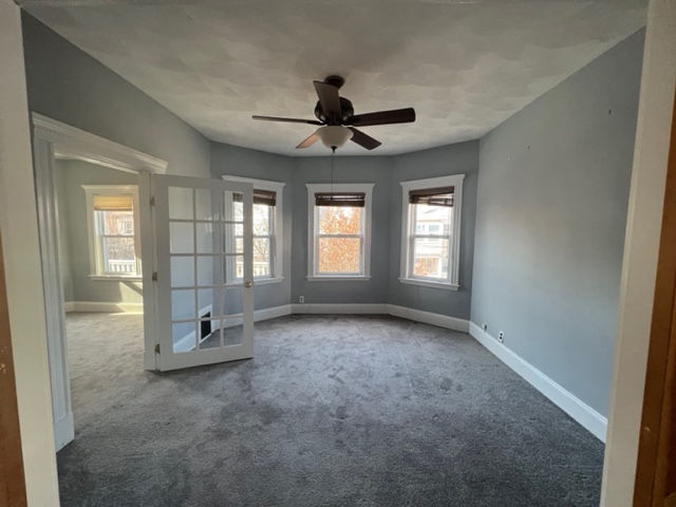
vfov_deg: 89.9
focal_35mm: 13
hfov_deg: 106.2
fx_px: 254
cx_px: 338
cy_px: 254
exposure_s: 1/122
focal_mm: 1.57
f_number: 1.8
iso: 100
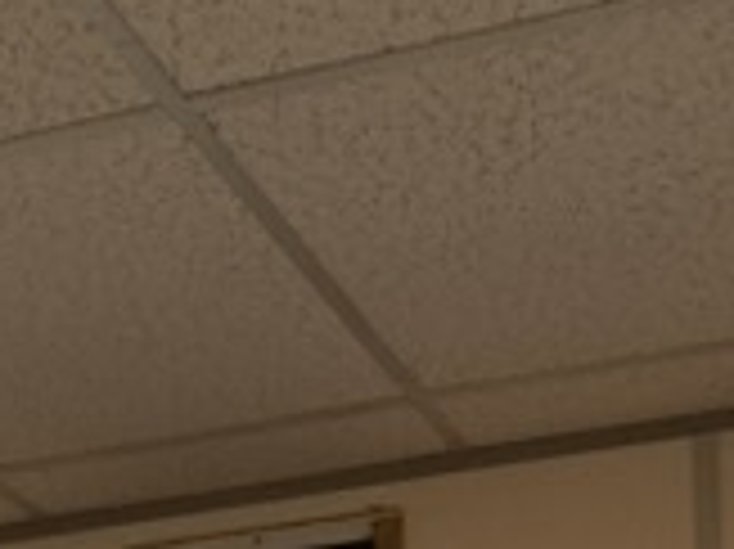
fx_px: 1865
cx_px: 518
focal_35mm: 88
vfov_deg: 12.7
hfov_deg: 22.1
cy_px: 1350
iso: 40
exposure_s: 1/114
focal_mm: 2.22
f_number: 2.2
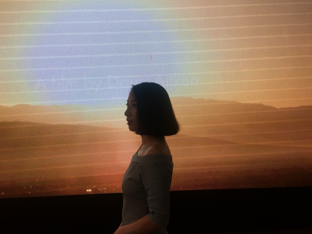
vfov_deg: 45.4
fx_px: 279
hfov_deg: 58.3
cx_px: 146
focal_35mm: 31
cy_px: 111
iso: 40
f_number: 2.2
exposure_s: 1/100
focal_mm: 4.15
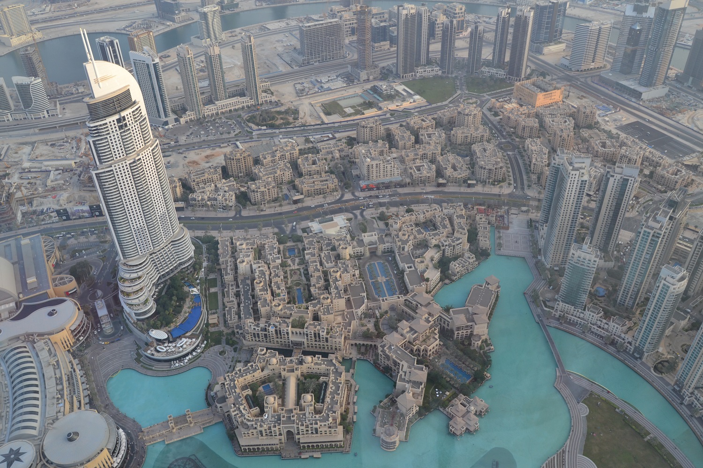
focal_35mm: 27
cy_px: 234
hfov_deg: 67.4
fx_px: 527
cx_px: 352
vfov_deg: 47.9
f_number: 7.1
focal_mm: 18
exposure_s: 1/200
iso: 400
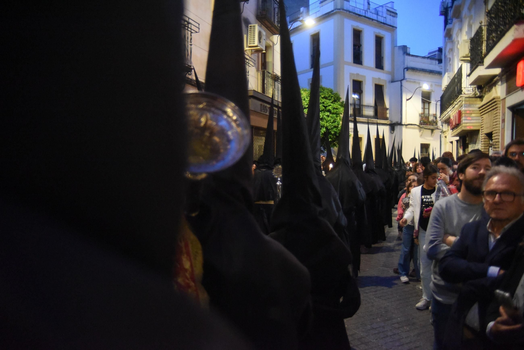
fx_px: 422
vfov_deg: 45.0
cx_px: 262
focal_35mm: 29
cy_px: 175
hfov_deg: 63.6
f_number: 3.5
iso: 12800
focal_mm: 29
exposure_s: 1/125
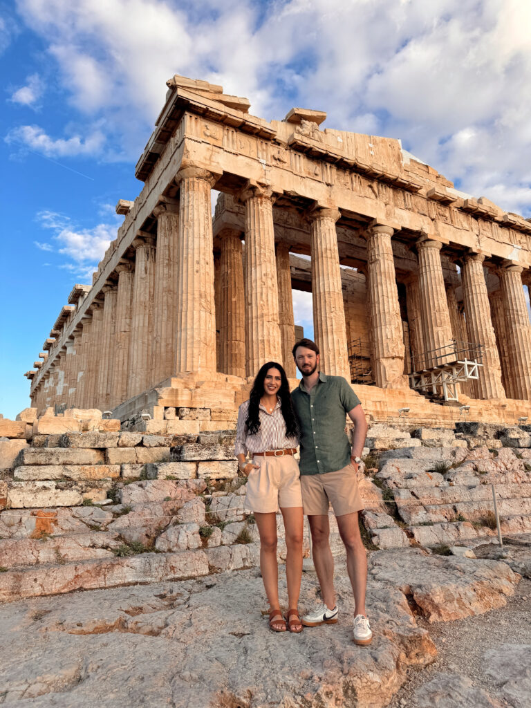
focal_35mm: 24
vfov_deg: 71.6
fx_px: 491
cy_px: 354
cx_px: 266
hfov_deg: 56.8
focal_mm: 6.76
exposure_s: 1/2041
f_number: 1.78
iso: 80
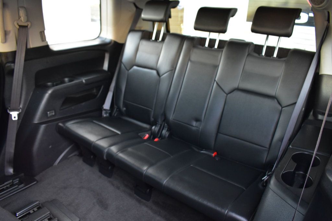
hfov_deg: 67.4
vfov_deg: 47.9
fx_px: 249
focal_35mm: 27
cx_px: 166
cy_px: 110
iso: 1600
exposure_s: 1/15
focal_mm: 18
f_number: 5
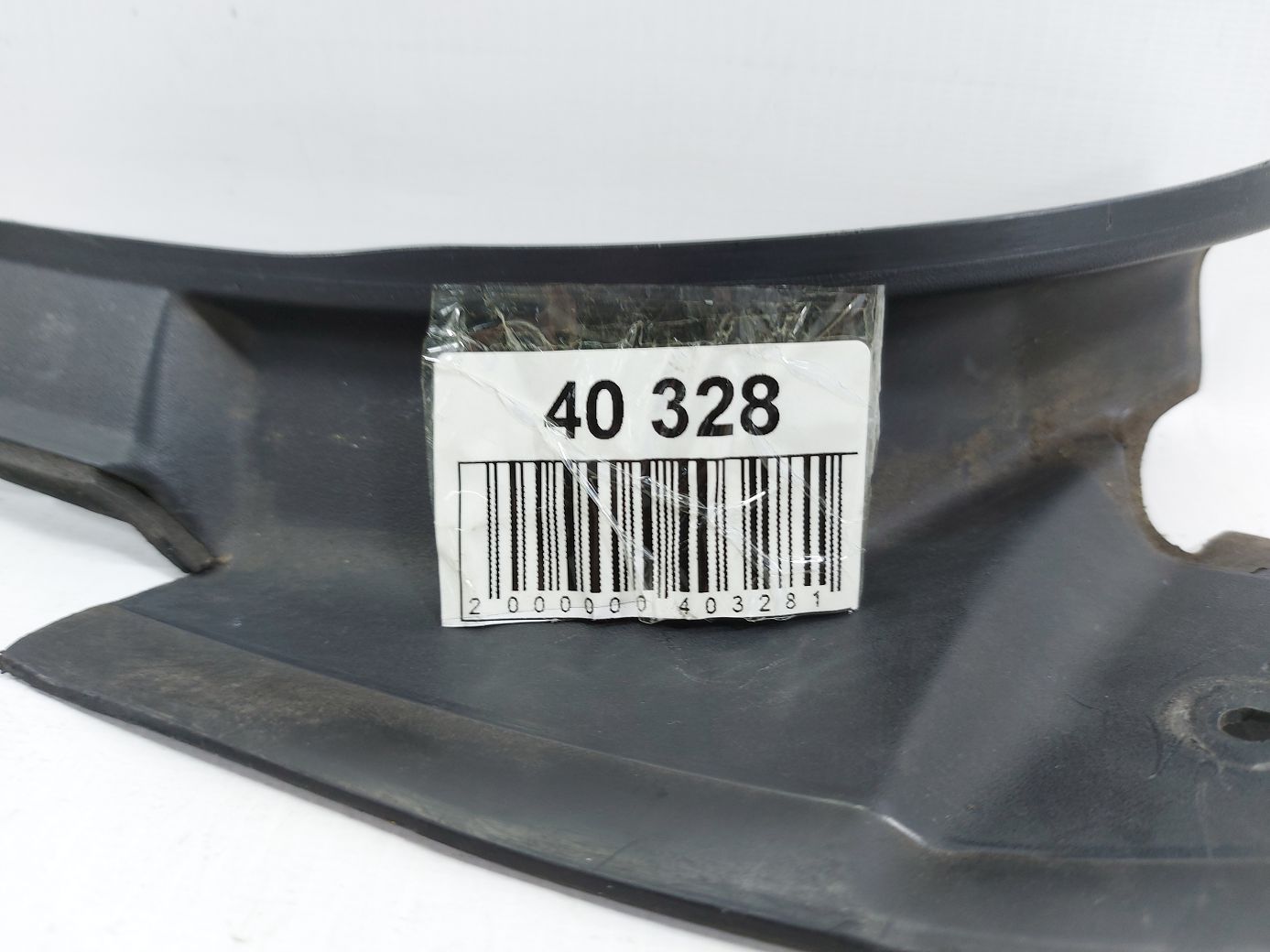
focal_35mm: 24
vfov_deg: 56.8
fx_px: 880
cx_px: 635
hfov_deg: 71.6
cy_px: 476
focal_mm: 5.23
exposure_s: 1/50
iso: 64
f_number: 1.8
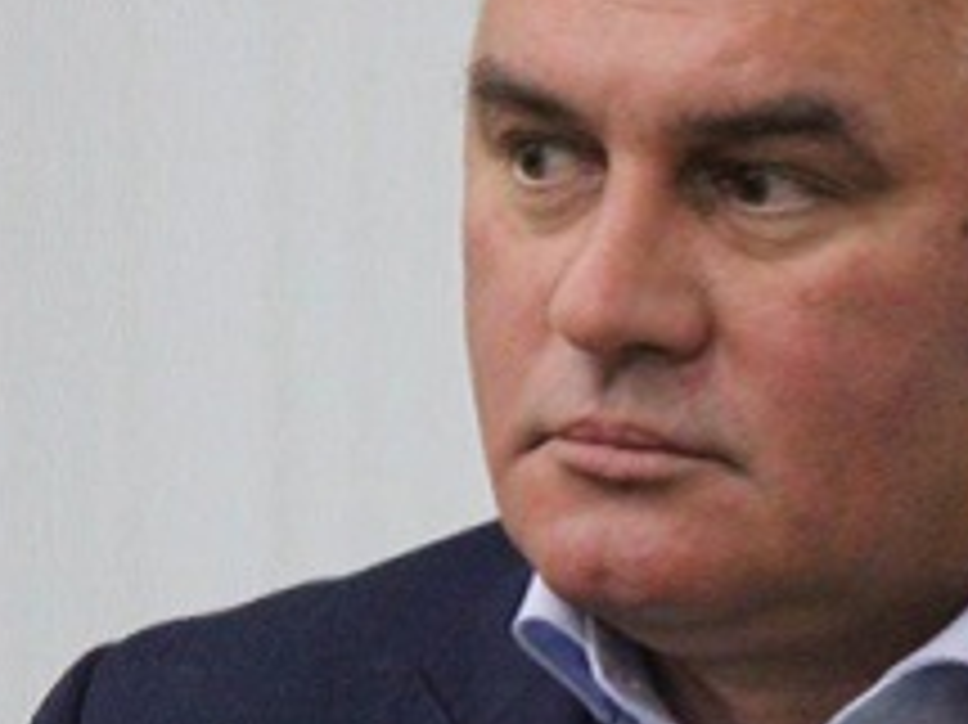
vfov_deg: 26.9
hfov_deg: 33.8
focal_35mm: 54
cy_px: 261
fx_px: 1509
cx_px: 855
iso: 100
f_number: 2.2
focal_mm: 4.15
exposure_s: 1/33
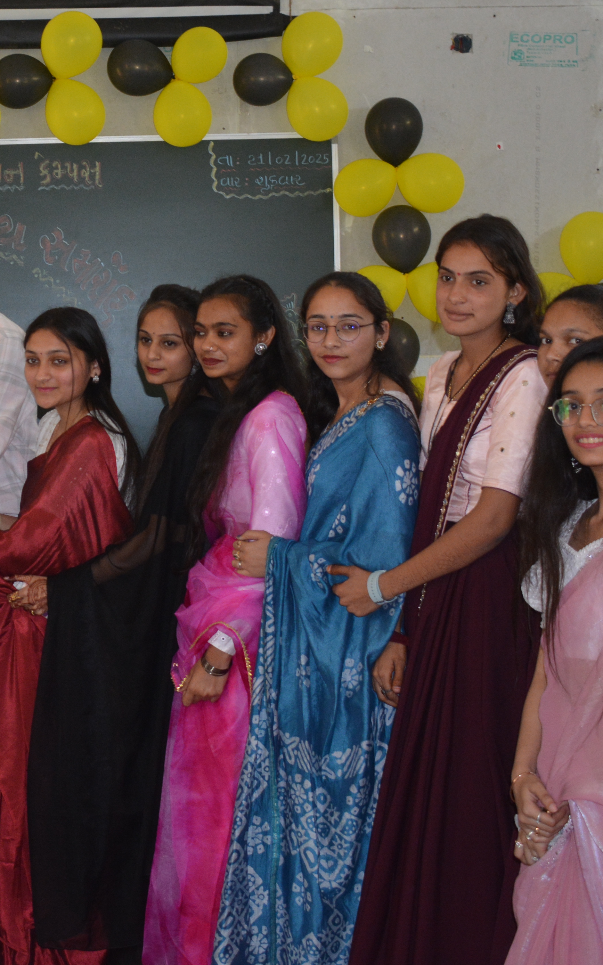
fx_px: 1841
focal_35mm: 70
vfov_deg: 29.3
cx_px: -93
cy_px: 367
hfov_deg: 17.8
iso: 800
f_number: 3.8
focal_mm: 23
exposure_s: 1/60
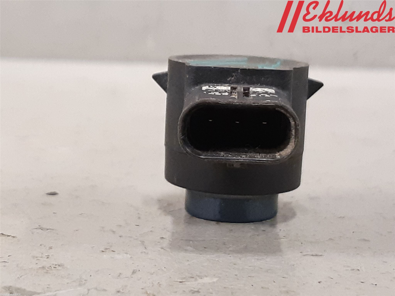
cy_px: 148
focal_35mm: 26
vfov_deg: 53.1
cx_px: 198
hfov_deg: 67.3
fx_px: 297
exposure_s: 1/50
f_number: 1.7
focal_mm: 3.93
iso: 250
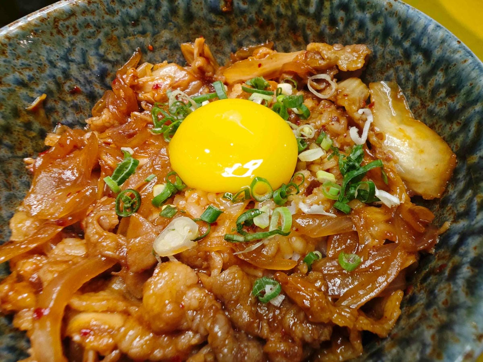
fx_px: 321
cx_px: 242
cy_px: 181
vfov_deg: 58.9
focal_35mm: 23
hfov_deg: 73.9
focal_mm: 2.03
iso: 160
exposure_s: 1/60
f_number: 1.8
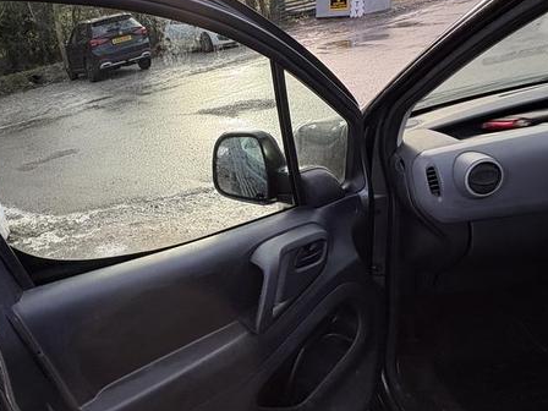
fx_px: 443
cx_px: 160
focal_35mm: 28
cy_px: 197
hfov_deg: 61.1
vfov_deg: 49.7
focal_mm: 2.22
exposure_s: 1/204
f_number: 2.2
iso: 40
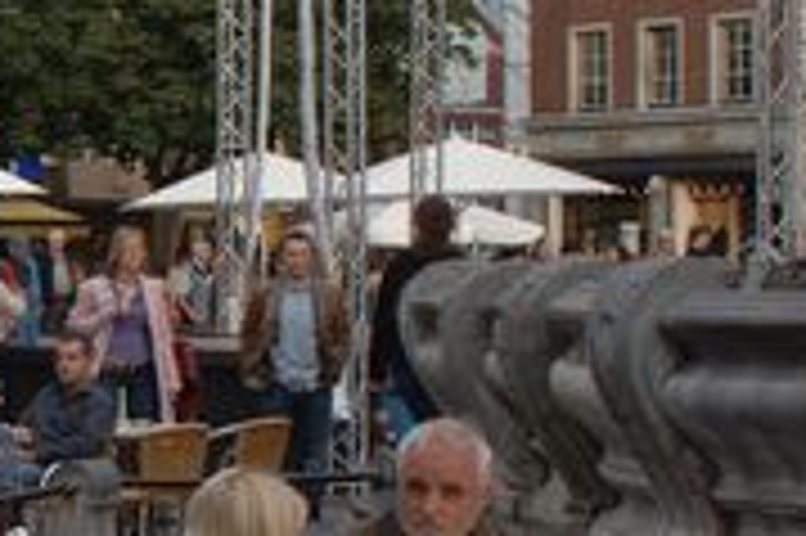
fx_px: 3355
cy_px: 340
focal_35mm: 150
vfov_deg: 9.1
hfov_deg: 13.2
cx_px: -284
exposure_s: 1/100
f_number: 9.5
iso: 400
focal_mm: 28
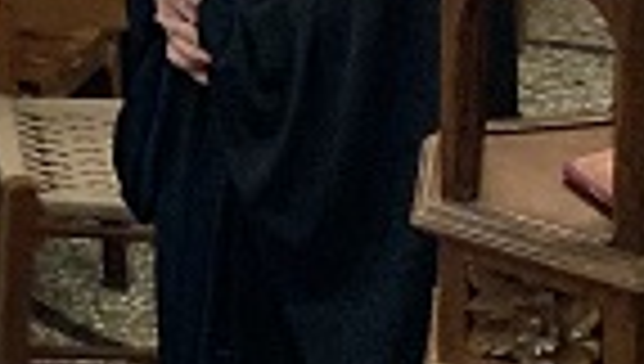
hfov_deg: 11.2
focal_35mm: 171
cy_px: -404
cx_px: -698
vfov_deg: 6.9
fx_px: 2925
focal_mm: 4.25
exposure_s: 1/50
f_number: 1.8
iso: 400
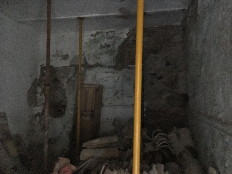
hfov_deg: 61.7
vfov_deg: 48.2
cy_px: 87
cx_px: 116
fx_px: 194
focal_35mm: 29
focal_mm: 4.15
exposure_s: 1/17
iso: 2000
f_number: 2.2
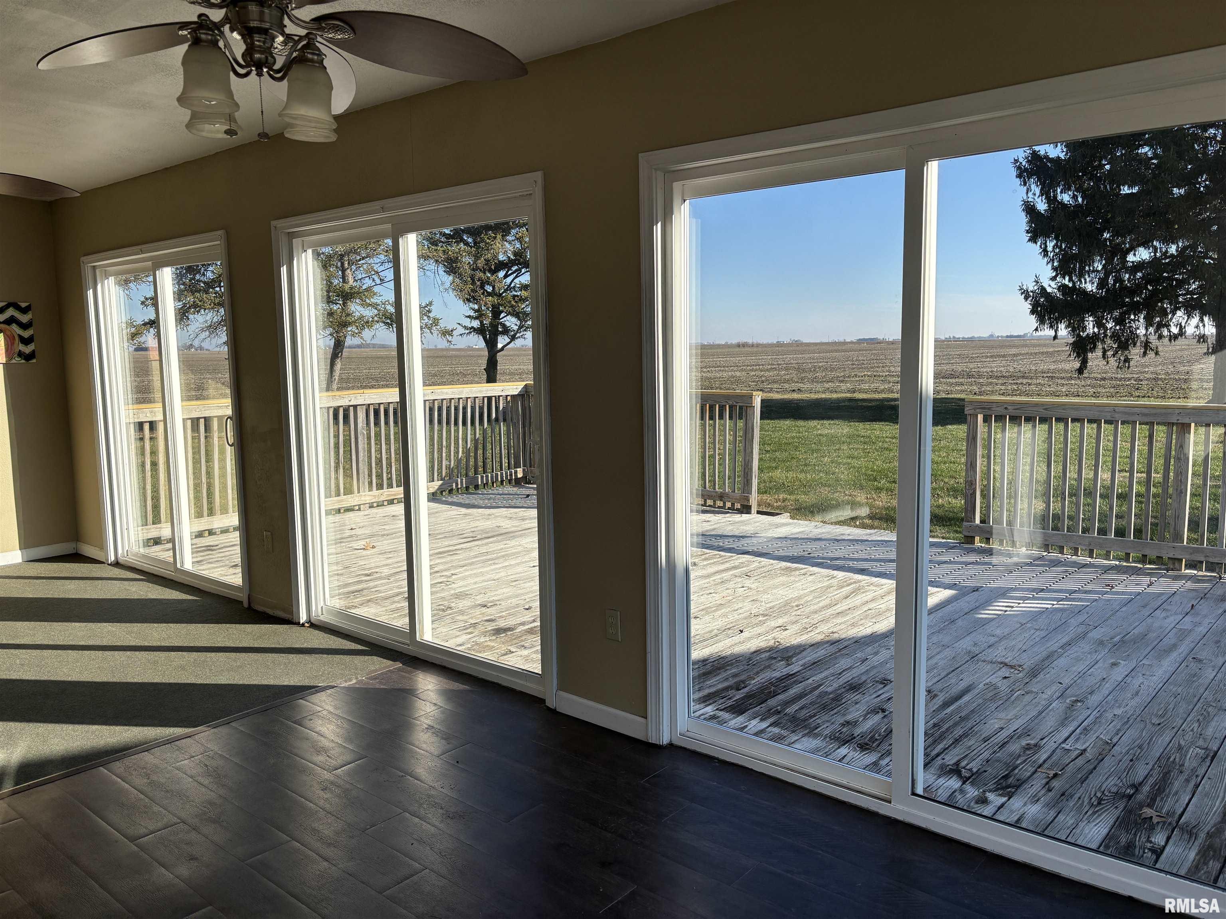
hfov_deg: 67.3
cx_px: 613
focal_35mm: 26
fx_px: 921
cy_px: 460
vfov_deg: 53.1
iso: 50
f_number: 1.6
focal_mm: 5.96
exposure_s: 1/2105
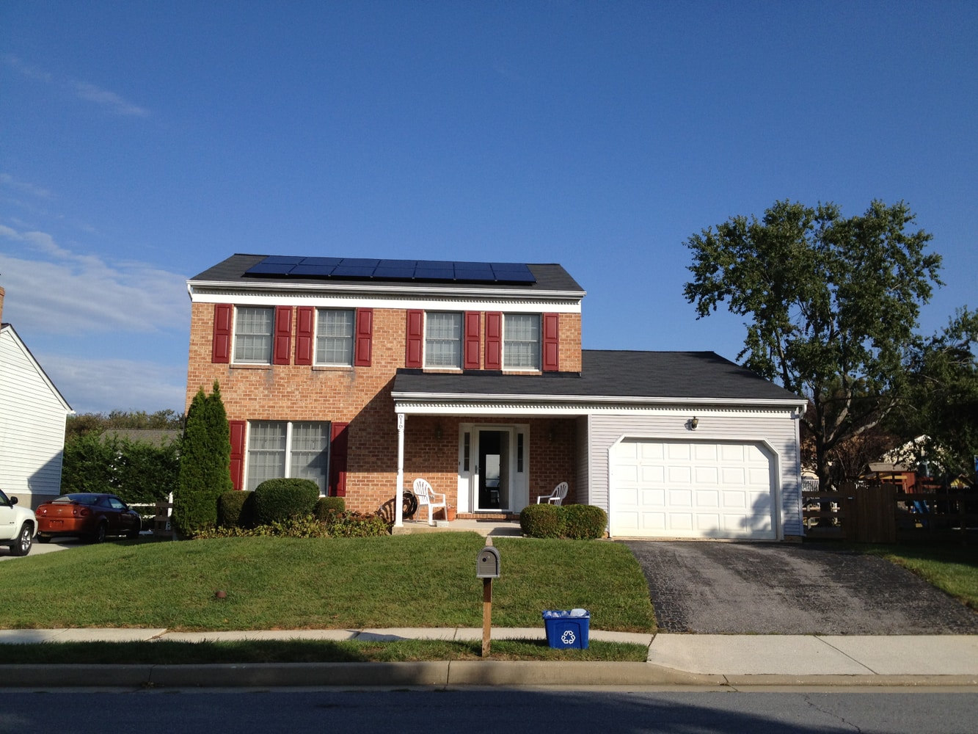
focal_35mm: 35
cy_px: 367
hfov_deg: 52.6
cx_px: 489
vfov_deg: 40.7
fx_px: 989
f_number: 2.4
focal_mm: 4.28
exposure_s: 1/2045
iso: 64
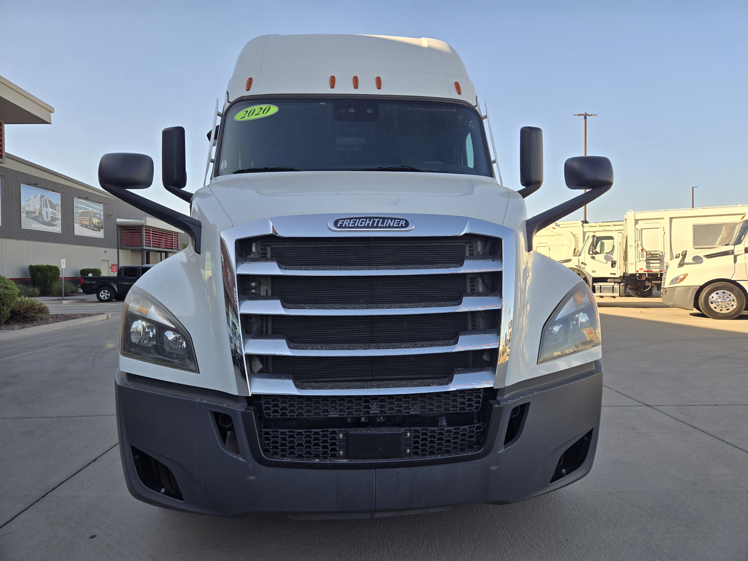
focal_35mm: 23
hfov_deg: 73.9
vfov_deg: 58.9
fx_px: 497
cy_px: 280
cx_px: 374
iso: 25
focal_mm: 5.4
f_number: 1.8
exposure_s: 1/1102
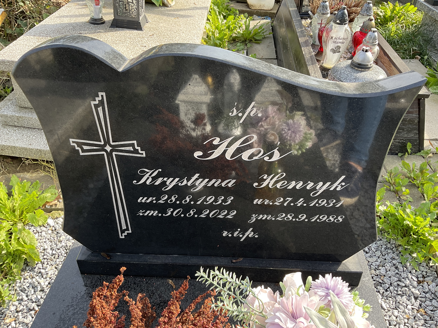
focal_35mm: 29
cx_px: 219
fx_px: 367
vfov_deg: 48.2
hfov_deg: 61.7
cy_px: 164
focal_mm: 3
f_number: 1.8
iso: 16
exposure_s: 1/181
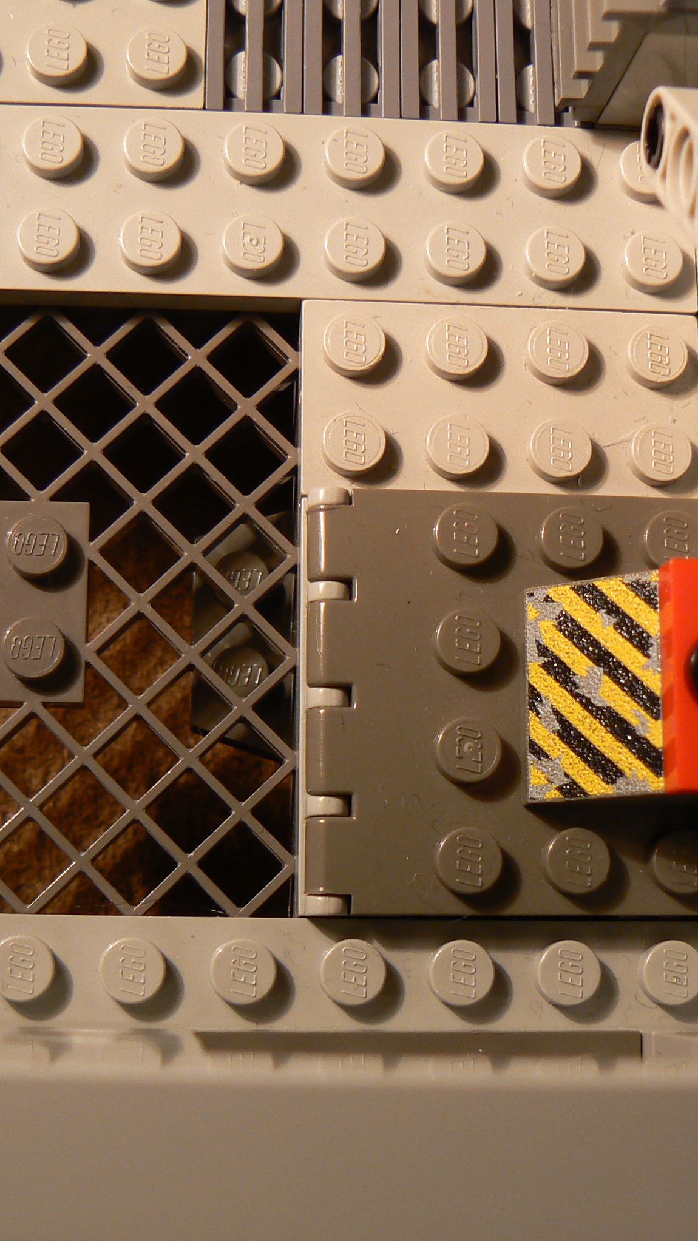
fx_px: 1777
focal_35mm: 54
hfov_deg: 22.2
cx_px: 302
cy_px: 638
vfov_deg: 38.5
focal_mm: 6
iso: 100
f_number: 2.8
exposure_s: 1/30
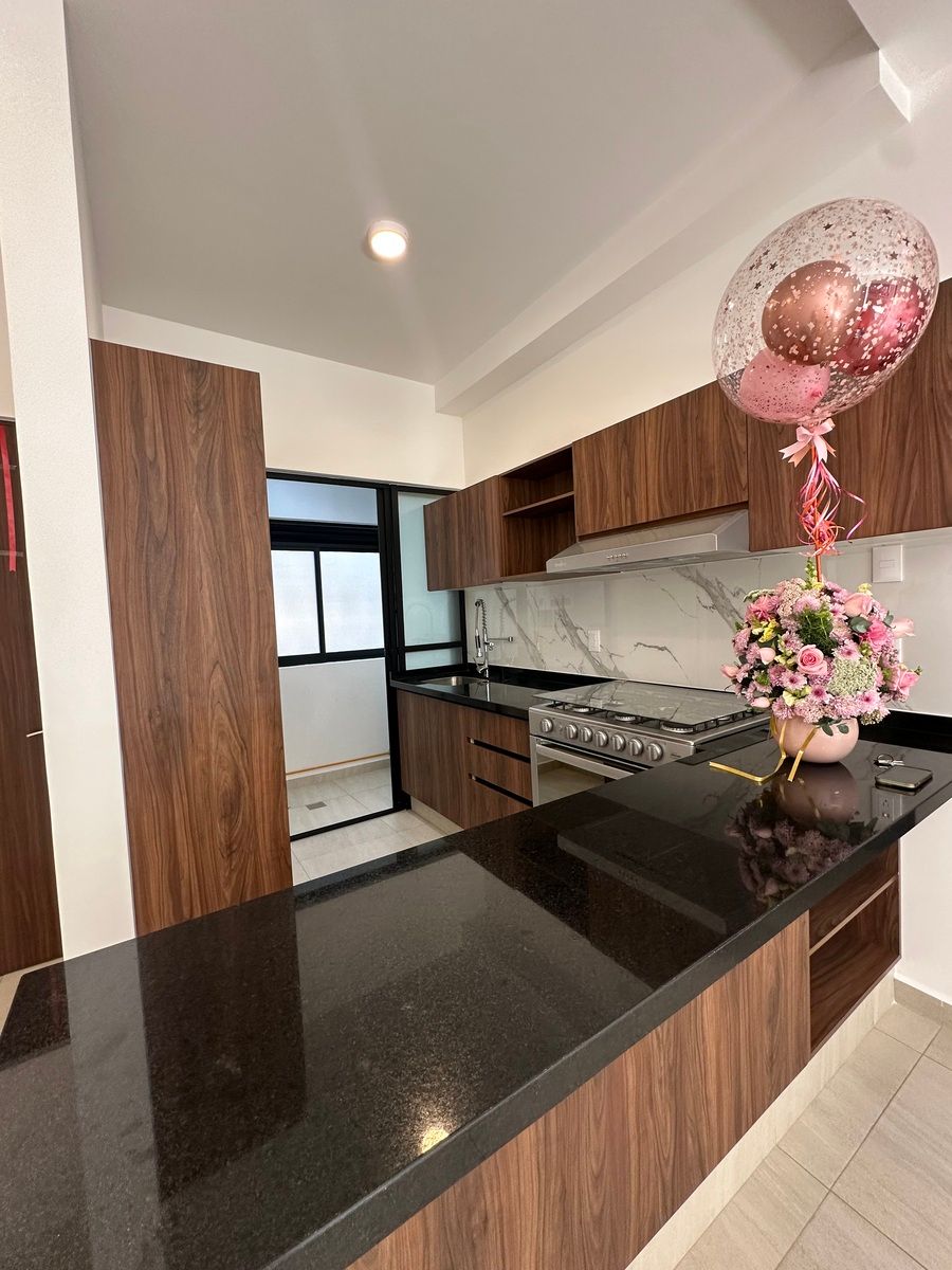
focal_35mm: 14
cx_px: 476
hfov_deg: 85.7
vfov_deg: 102.1
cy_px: 635
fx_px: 513
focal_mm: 2.22
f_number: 2.2
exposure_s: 1/99
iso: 160
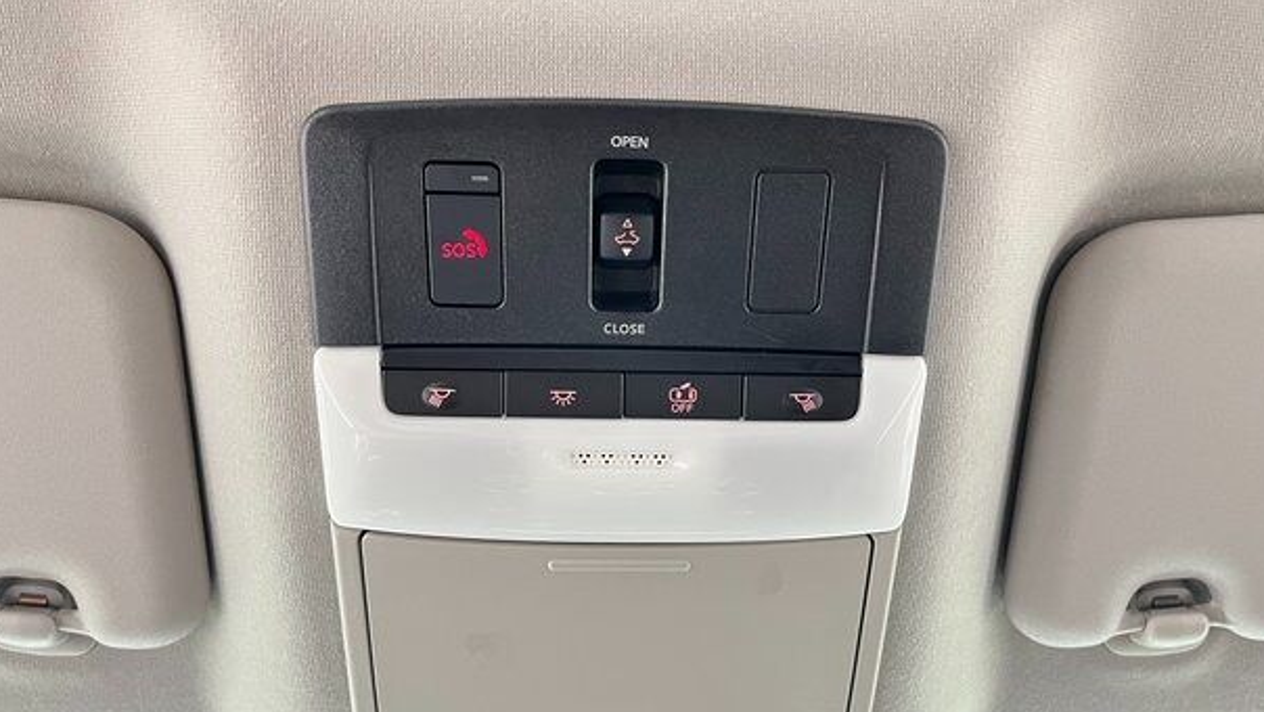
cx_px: 624
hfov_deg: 64.3
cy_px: 444
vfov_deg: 38.7
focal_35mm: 30
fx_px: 1006
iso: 800
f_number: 1.6
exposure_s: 1/30
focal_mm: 5.1
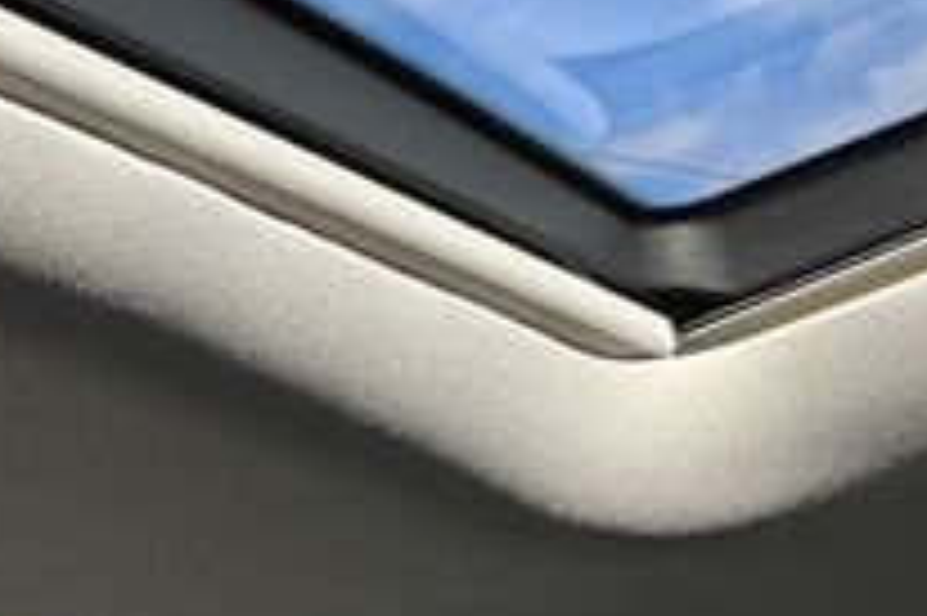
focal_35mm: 150
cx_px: -788
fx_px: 3859
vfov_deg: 9.0
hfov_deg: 12.4
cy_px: 683
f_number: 1.8
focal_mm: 3
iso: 20
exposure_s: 1/169
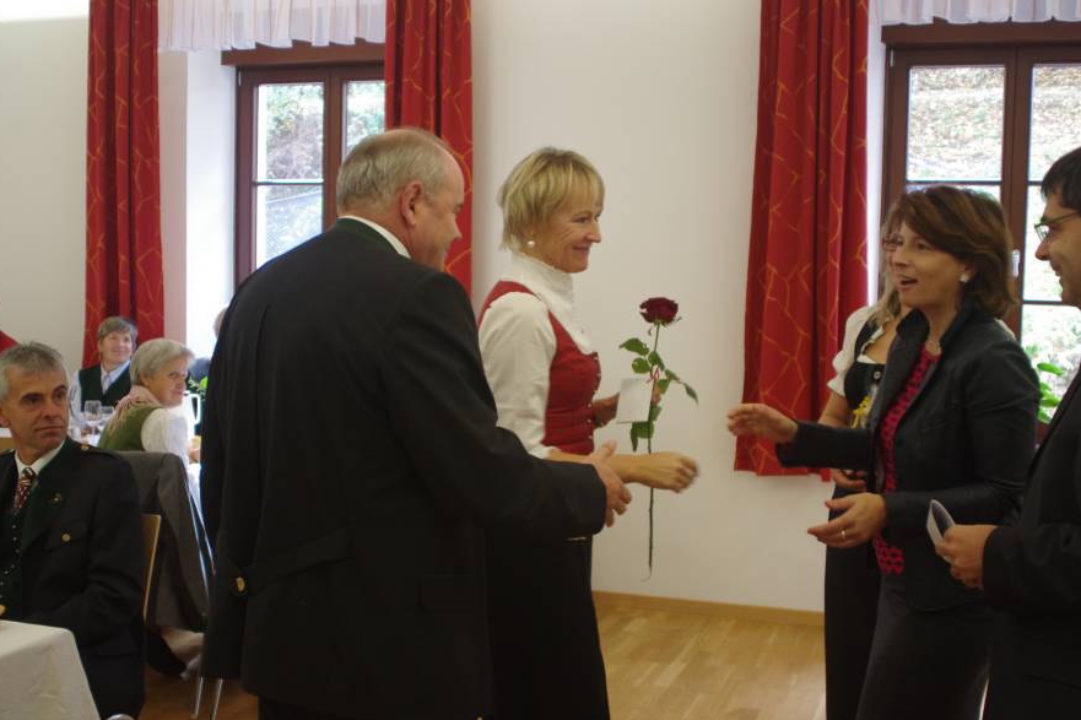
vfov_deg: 31.2
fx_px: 1291
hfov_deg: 45.4
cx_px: 537
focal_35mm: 43
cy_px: 366
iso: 800
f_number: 4
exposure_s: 1/60
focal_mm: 28
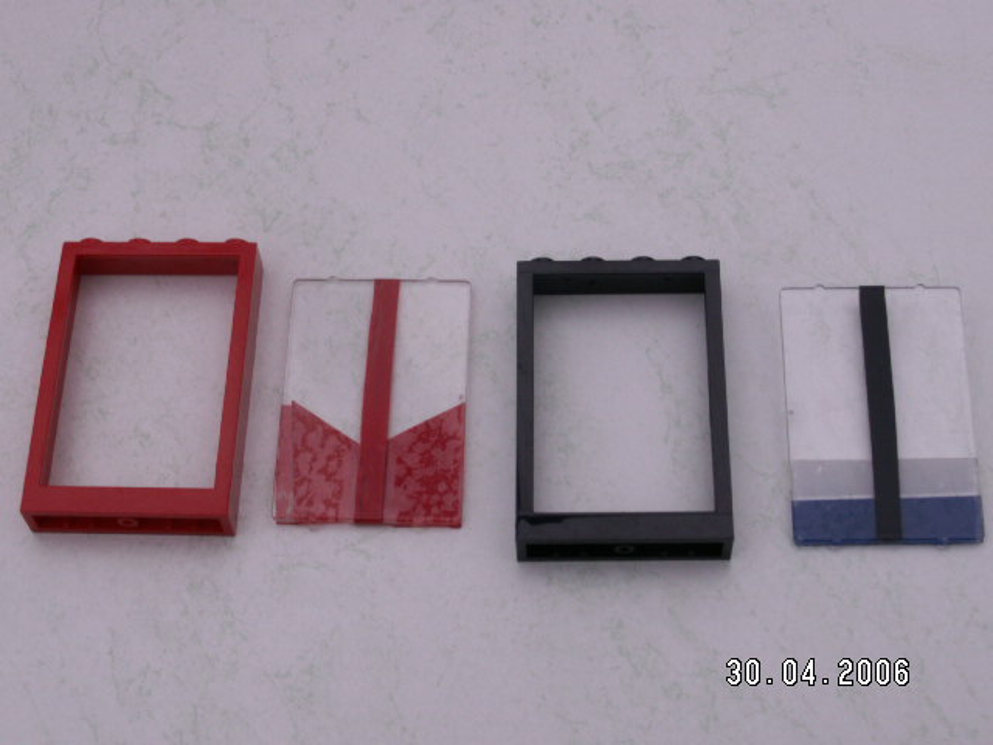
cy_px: 372
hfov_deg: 31.2
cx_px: 496
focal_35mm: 62
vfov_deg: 23.7
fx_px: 1779
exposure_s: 1/100
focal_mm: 10.28
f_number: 5.6
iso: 50
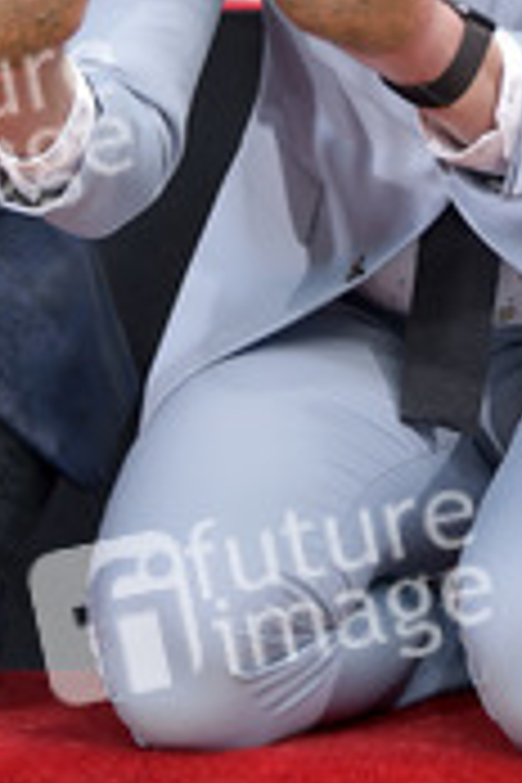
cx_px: 394
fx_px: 4089
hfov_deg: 7.3
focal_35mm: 188
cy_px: -76
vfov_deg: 10.8
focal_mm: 82
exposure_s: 1/250
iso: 160
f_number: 5
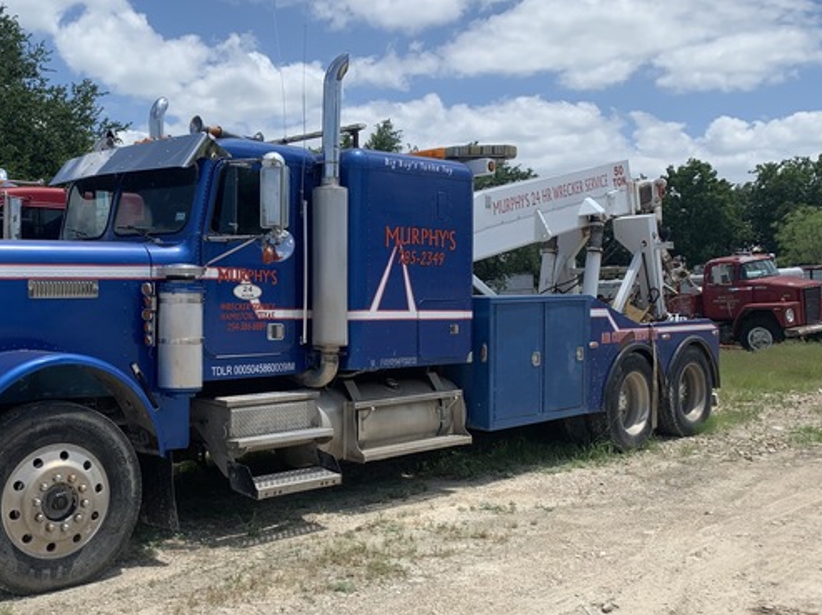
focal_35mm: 38
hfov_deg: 47.9
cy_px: 317
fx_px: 902
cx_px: 252
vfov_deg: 37.7
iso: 25
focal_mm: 4.25
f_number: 1.8
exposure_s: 1/2994
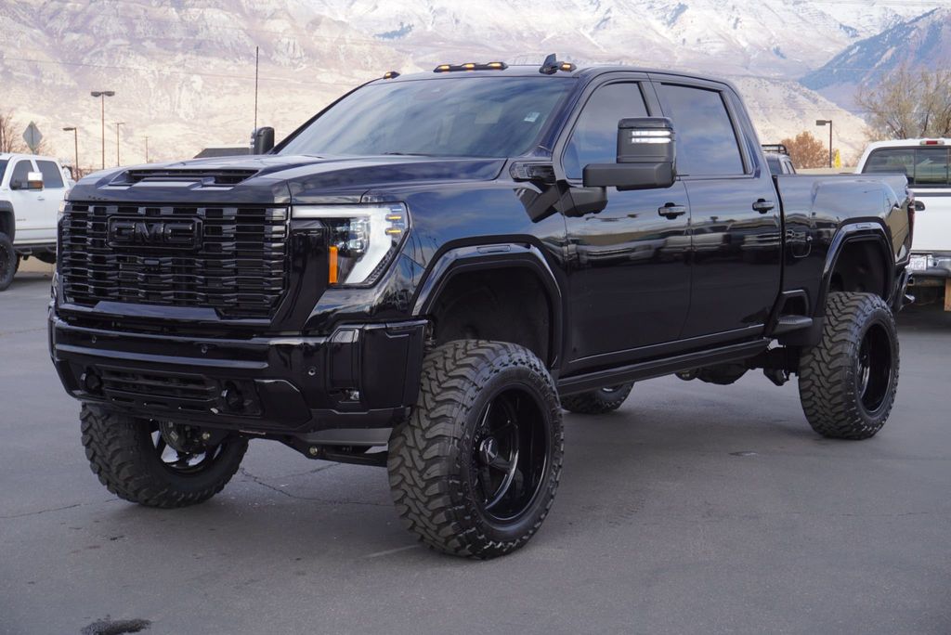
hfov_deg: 34.2
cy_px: 318
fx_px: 1546
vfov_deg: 23.2
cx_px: 476
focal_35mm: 58
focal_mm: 39
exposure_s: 1/100
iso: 100
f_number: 7.1
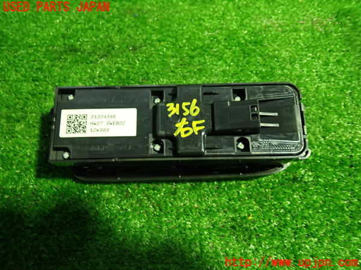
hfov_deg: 60.0
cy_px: 135
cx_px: 180
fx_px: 313
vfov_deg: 46.8
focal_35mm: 30
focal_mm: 5.4
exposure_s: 1/30
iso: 320
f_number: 2.3
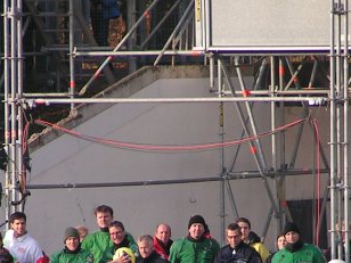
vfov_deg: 1.6
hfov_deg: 2.2
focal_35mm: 921
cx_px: 177
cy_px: 266
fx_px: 9339
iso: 50
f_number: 3.5
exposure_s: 1/320
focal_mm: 54.2
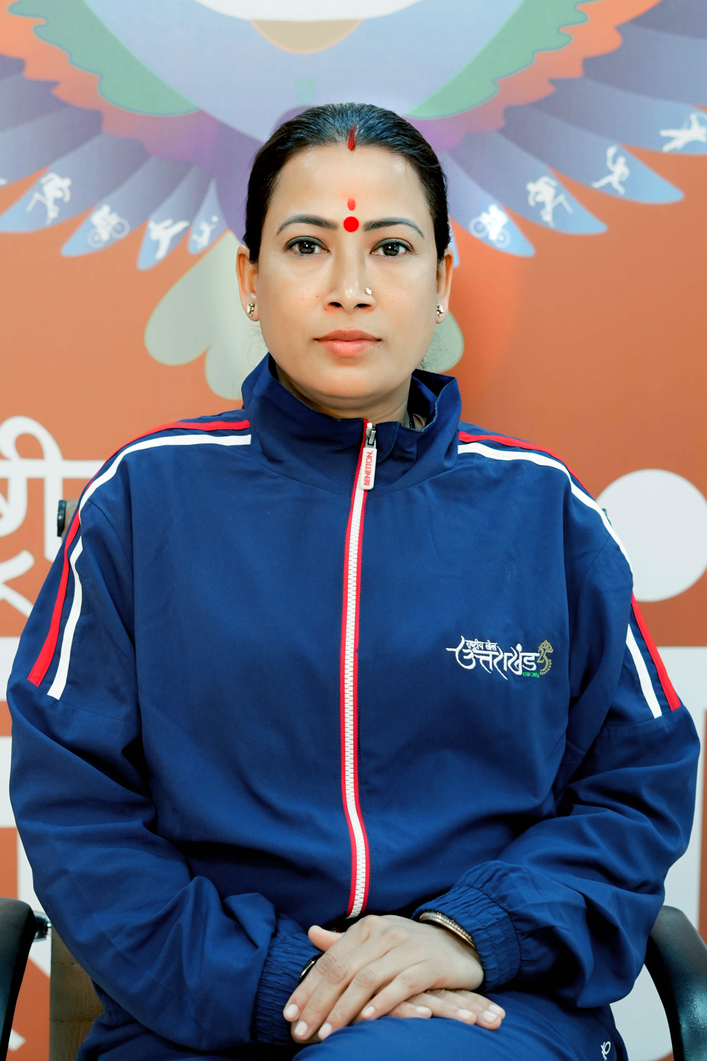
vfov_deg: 38.9
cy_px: 525
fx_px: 1502
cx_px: 349
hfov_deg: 26.5
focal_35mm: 51
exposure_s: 1/100
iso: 1250
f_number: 2.8
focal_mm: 50
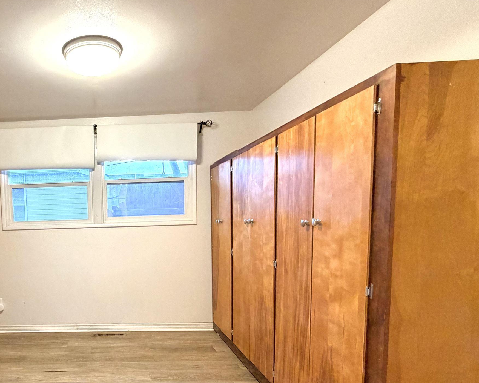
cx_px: 101
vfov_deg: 57.8
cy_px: 246
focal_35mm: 24
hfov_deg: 64.5
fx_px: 340
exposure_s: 1/60
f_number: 2.2
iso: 400
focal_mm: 2.22
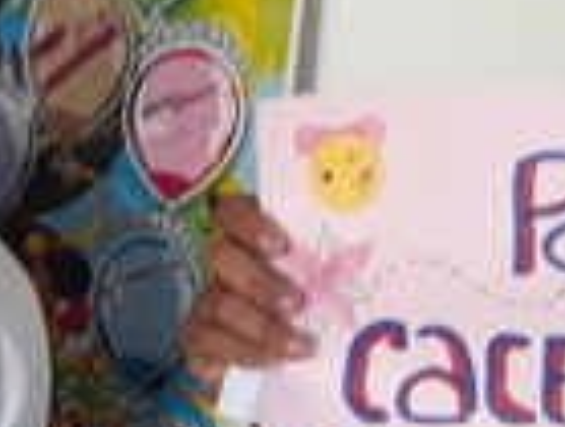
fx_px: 2029
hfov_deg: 15.3
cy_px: 488
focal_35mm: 124
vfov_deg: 11.8
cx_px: -102
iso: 64
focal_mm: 3.6
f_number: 1.9
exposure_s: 1/30
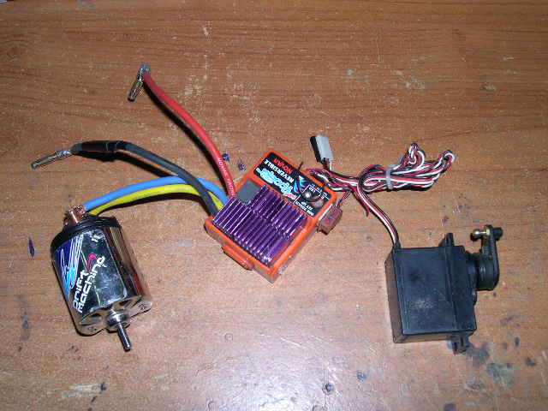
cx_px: 274
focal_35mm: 38
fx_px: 602
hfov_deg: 49.0
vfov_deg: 37.7
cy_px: 206
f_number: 7.6
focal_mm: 8
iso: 100
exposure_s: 1/60
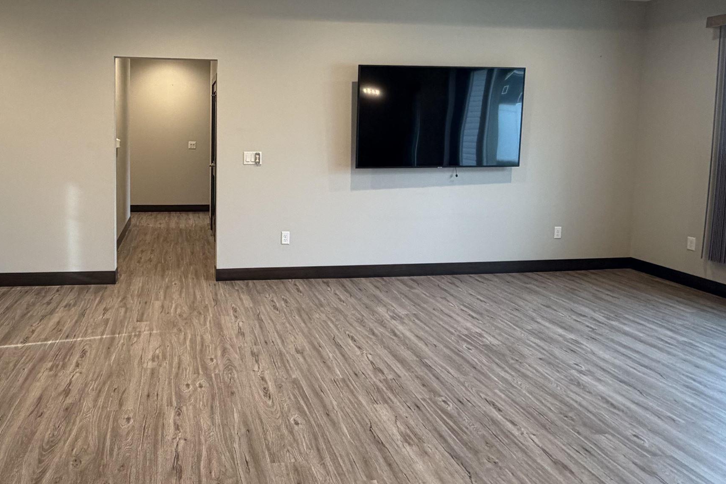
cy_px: 168
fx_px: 524
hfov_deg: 67.6
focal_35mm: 26
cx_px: 247
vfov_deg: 48.9
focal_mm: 2.22
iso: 200
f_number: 2.2
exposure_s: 1/60
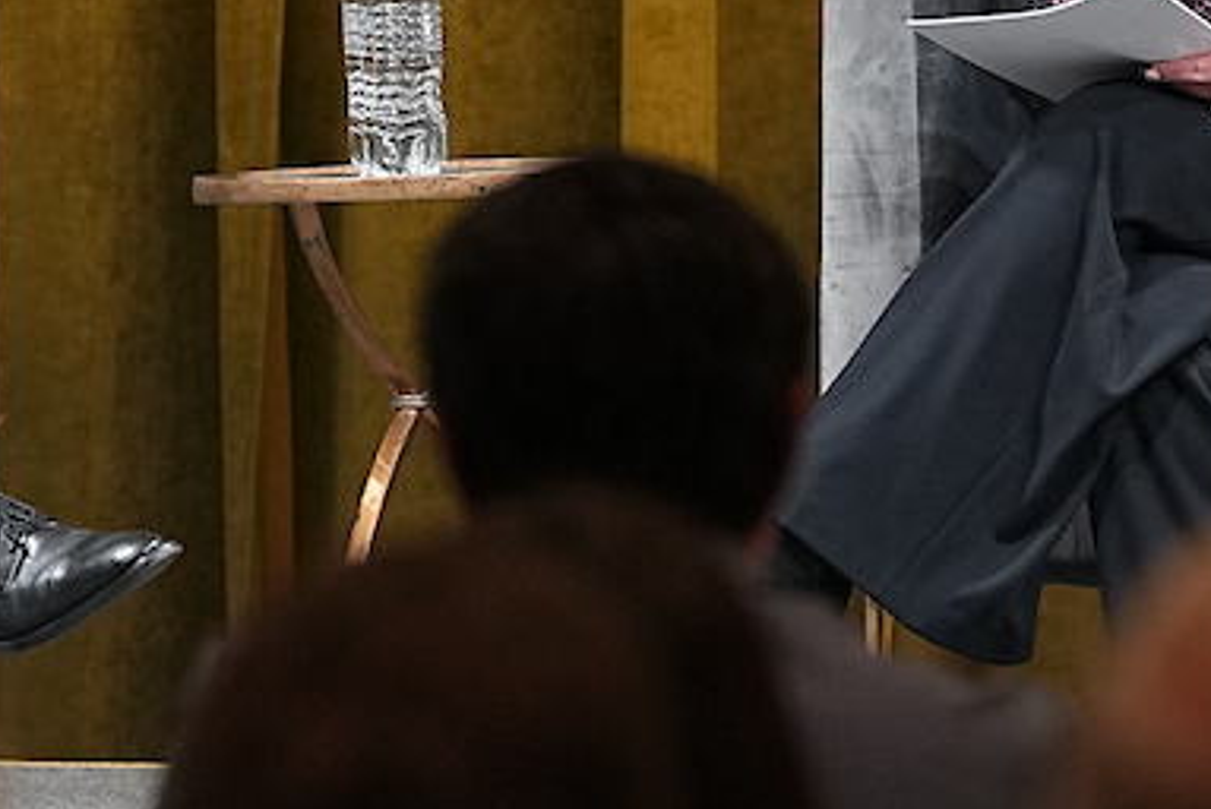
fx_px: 17067
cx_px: 566
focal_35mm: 507
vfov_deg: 2.7
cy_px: 161
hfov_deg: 4.1
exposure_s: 1/320
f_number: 2.8
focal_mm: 108
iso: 1250
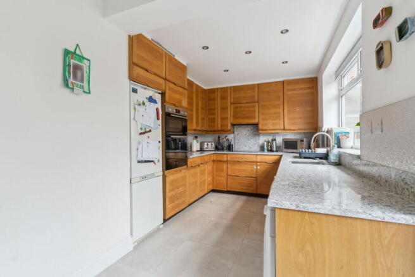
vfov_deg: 73.8
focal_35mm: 16
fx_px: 184
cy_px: 138
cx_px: 208
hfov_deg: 96.7
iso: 640
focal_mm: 16
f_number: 11
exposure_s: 1/6
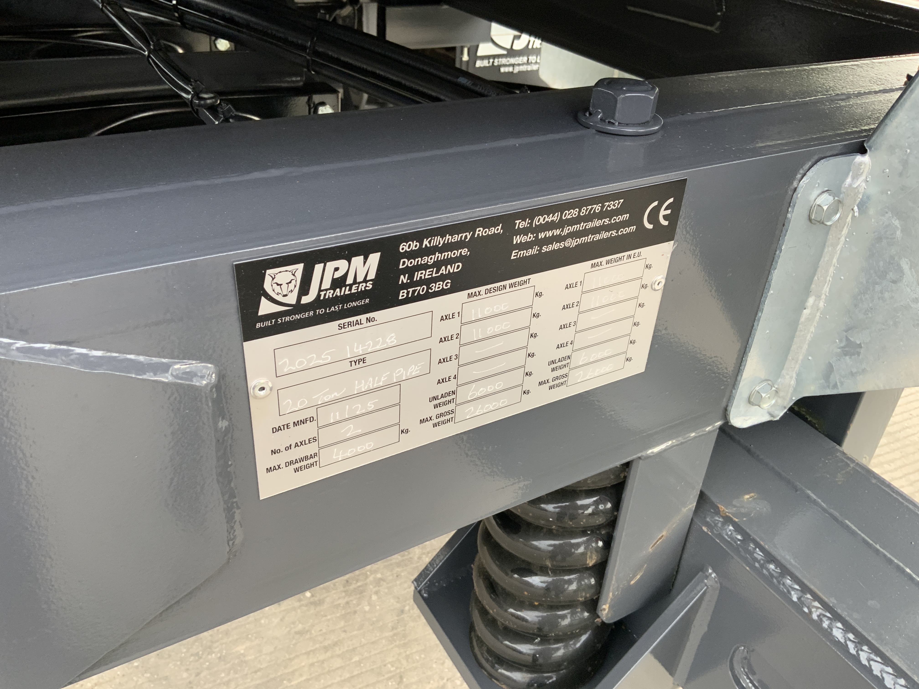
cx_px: 460
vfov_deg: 48.2
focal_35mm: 29
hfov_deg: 61.7
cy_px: 344
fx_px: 770
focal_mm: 3
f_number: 1.8
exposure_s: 1/117
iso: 64
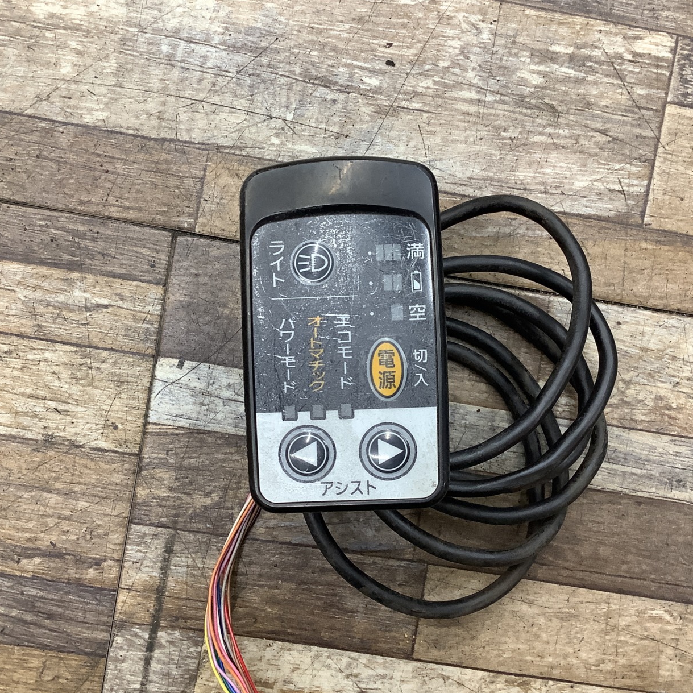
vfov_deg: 44.9
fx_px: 838
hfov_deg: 44.9
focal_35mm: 37
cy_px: 348
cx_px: 360
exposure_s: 1/60
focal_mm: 3.3
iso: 125
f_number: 2.4
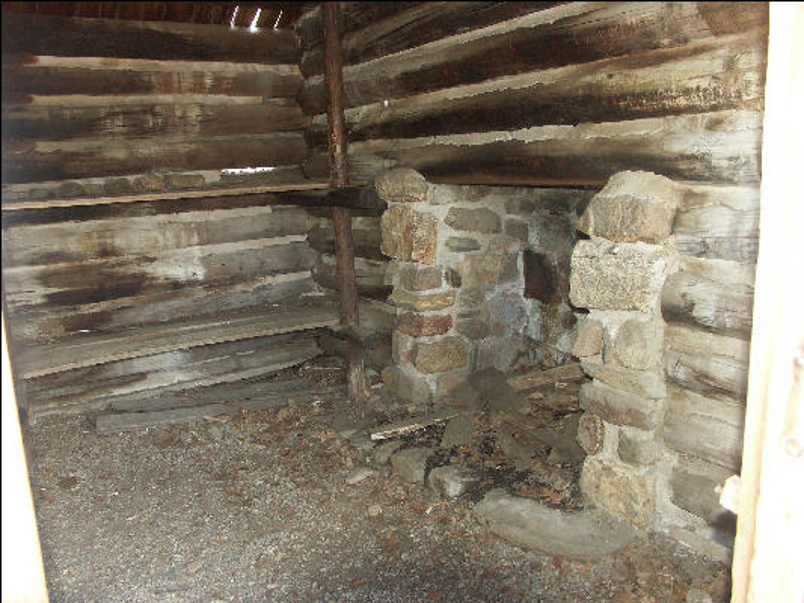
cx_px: 402
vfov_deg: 49.8
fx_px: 650
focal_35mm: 28
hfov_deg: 63.4
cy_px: 302
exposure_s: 1/50
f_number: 2.8
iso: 200
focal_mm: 7.21
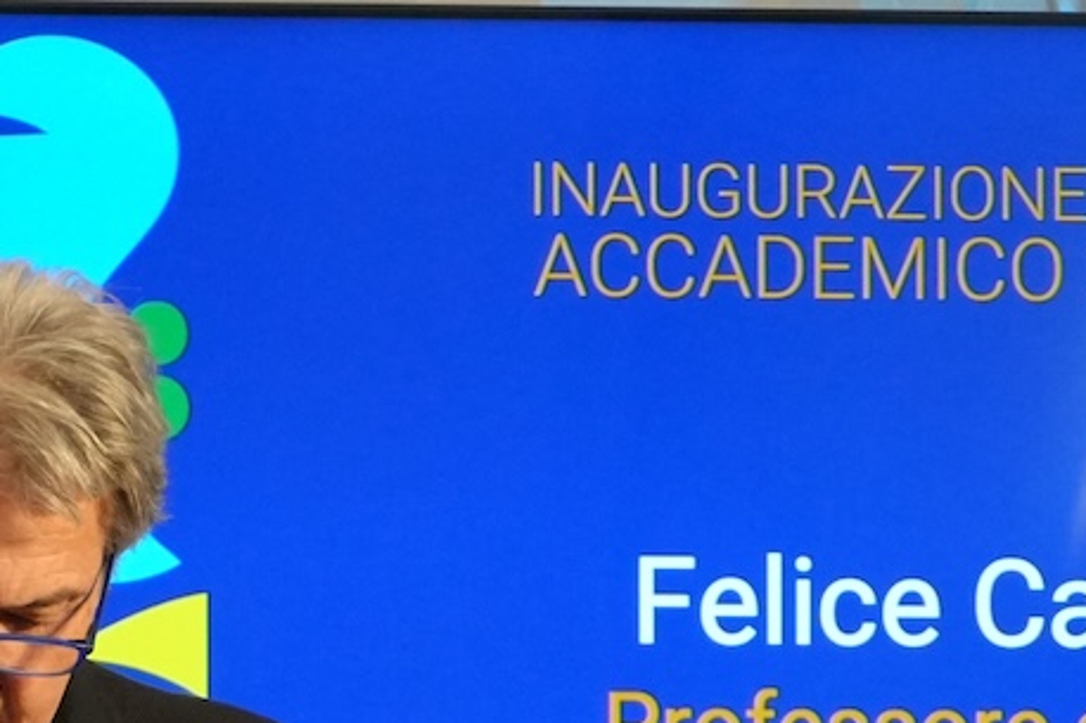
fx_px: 21342
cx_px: 266
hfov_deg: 2.9
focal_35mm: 708
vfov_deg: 1.9
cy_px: 1241
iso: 2500
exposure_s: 1/250
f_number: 5.6
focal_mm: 135
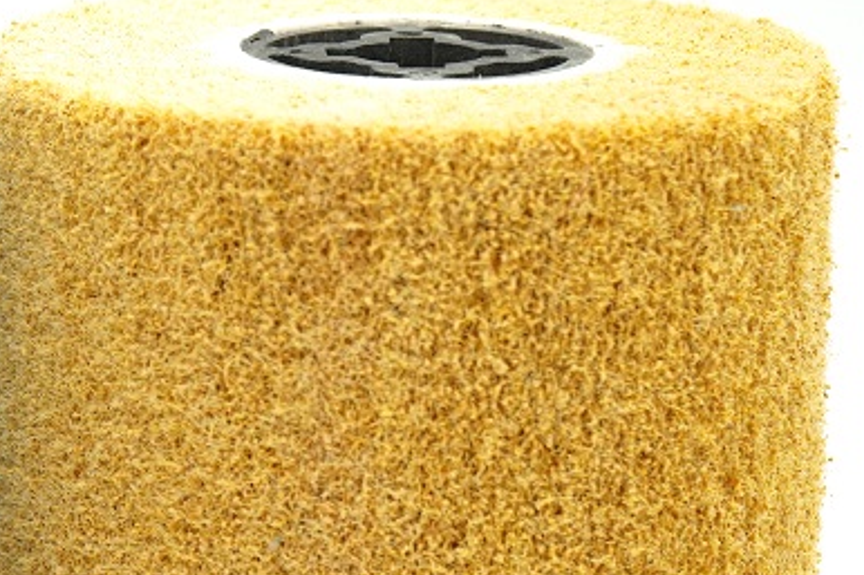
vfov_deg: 6.8
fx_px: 4846
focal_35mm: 202
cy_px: 289
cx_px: -60
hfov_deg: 10.1
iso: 640
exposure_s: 1/60
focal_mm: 52
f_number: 5.6
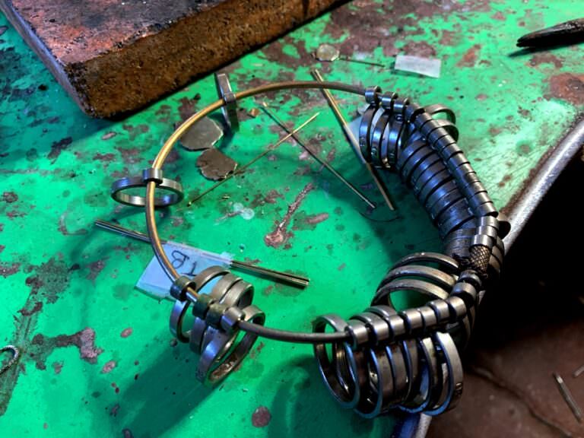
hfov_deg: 67.3
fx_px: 439
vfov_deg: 53.1
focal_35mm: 26
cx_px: 292
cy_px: 219
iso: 160
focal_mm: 4.25
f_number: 1.8
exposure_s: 1/50
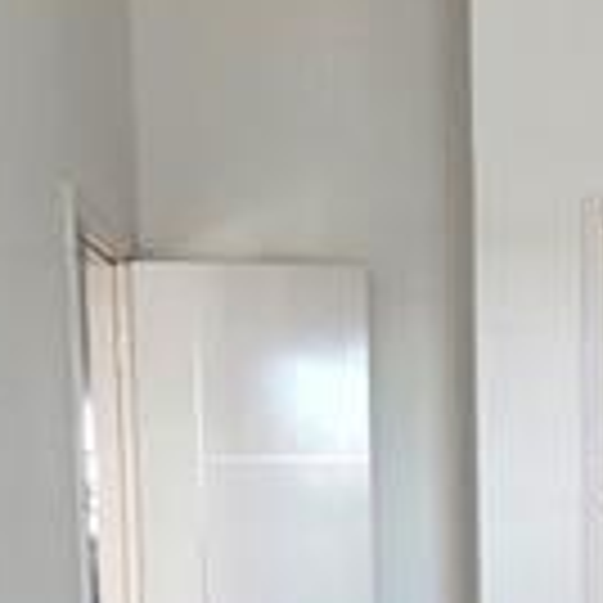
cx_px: 513
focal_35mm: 66
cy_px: 594
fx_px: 1301
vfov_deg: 24.9
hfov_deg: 25.5
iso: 125
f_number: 2.2
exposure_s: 1/60
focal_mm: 1.74
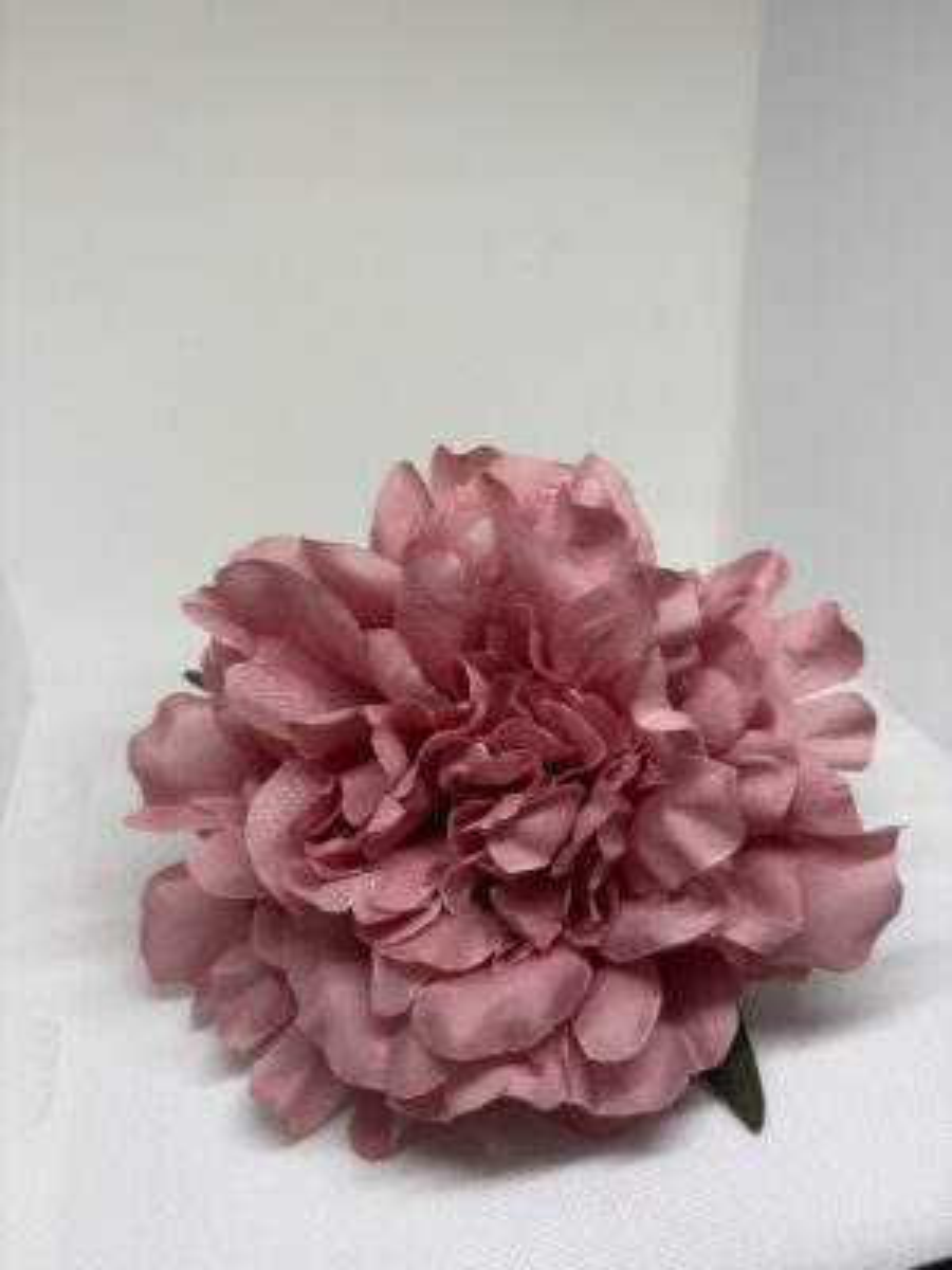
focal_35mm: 26
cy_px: 635
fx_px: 953
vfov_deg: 67.3
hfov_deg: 53.1
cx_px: 476
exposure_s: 1/178
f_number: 1.6
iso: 40
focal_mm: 5.96
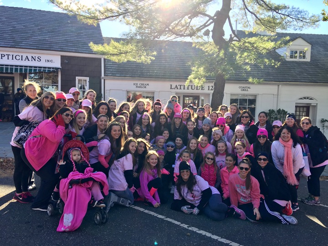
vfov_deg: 48.2
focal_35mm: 29
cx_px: 164
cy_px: 123
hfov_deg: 61.7
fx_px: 275
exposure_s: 1/283
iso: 25
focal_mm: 4.15
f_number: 2.2
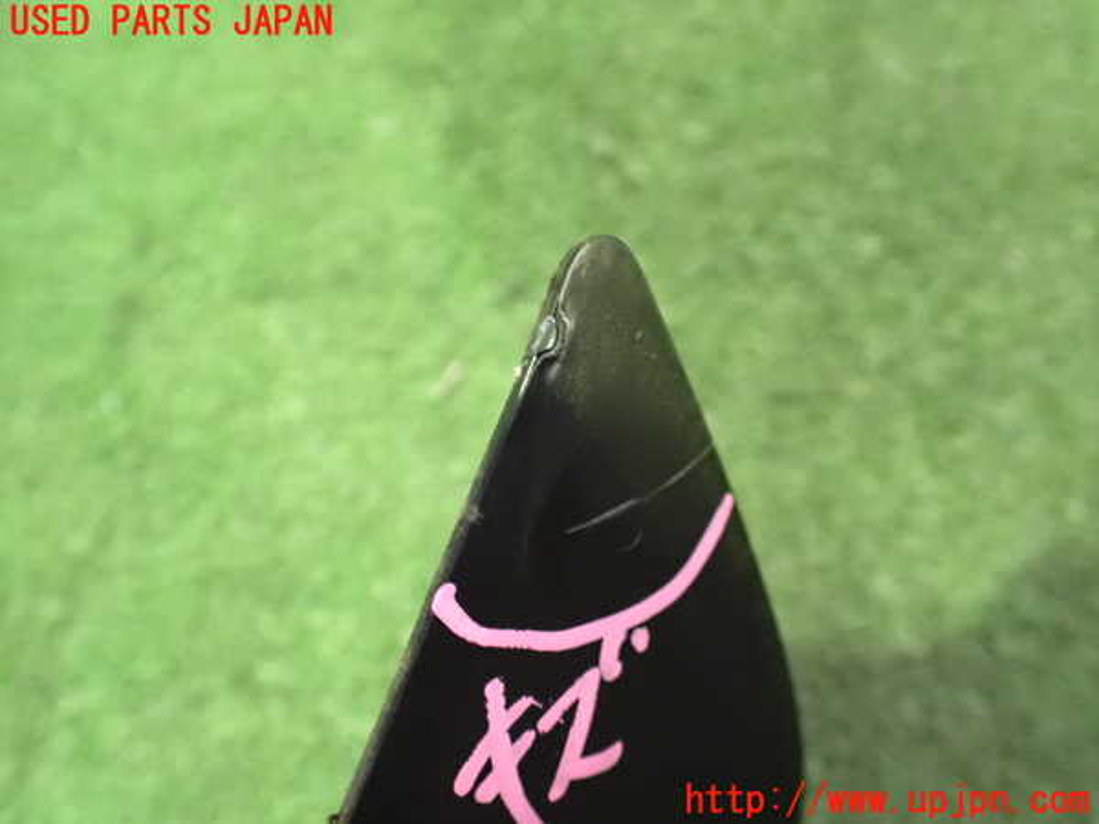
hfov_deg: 60.0
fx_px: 952
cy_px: 412
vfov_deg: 46.8
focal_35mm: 30
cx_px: 550
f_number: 2.3
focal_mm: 5.4
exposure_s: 1/30
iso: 2000
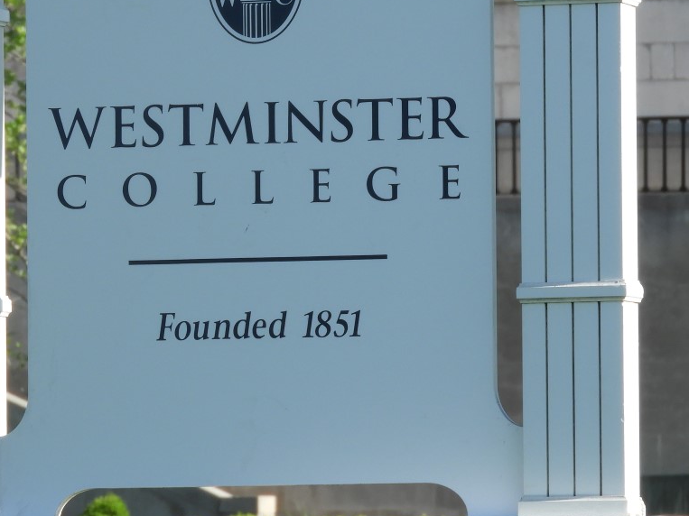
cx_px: 300
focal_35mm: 472
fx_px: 9393
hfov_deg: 4.2
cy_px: 156
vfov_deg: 3.1
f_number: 5.5
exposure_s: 1/320
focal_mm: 44.8
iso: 100
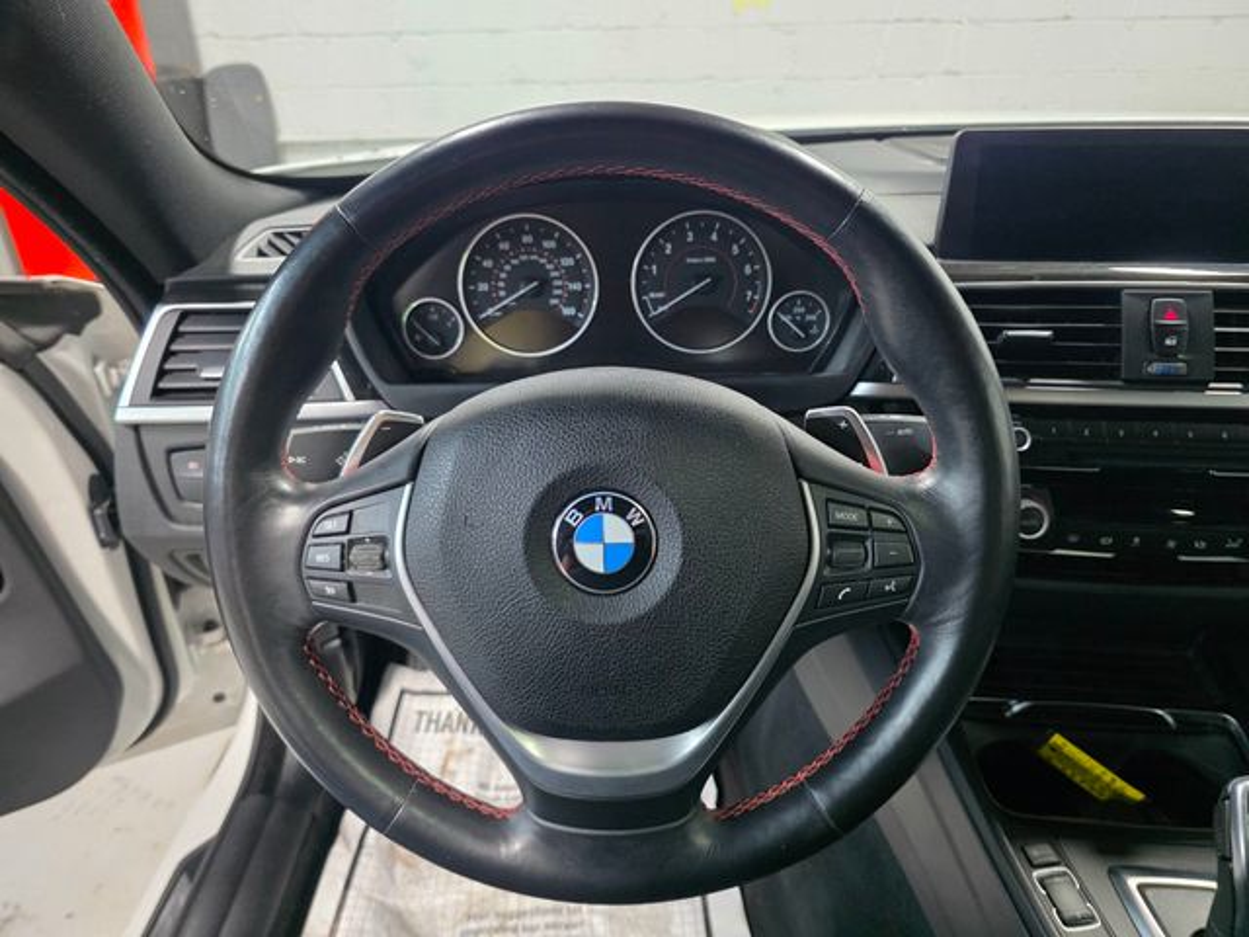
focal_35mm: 23
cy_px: 468
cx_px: 624
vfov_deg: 58.9
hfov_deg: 73.9
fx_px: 830
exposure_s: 1/120
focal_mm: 6.3
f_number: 1.7
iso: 640
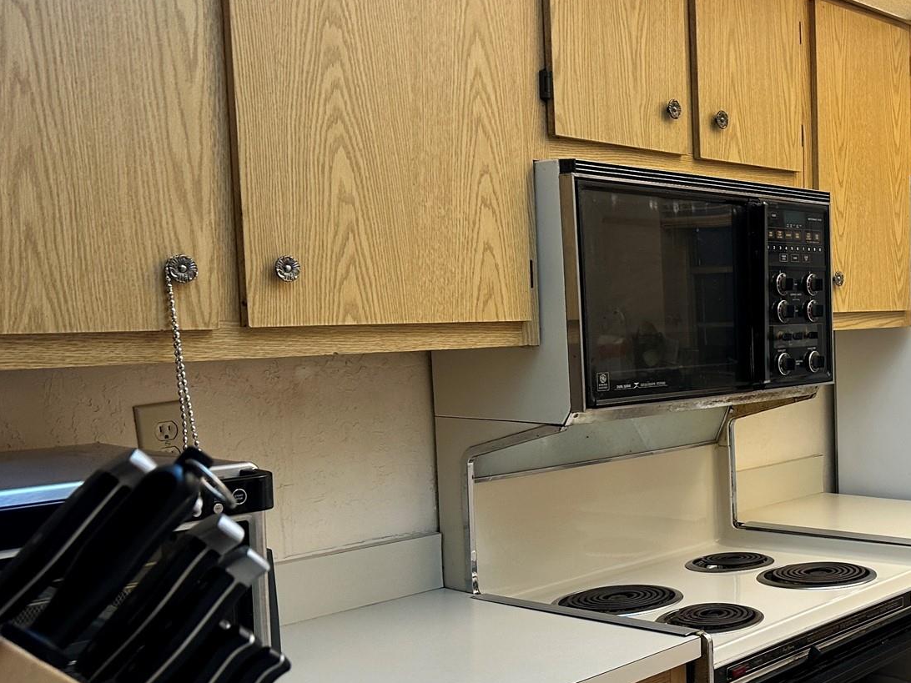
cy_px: 419
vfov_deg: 32.1
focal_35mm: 45
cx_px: 839
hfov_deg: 38.8
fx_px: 1184
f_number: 1.78
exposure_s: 1/60
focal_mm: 6.86
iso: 125
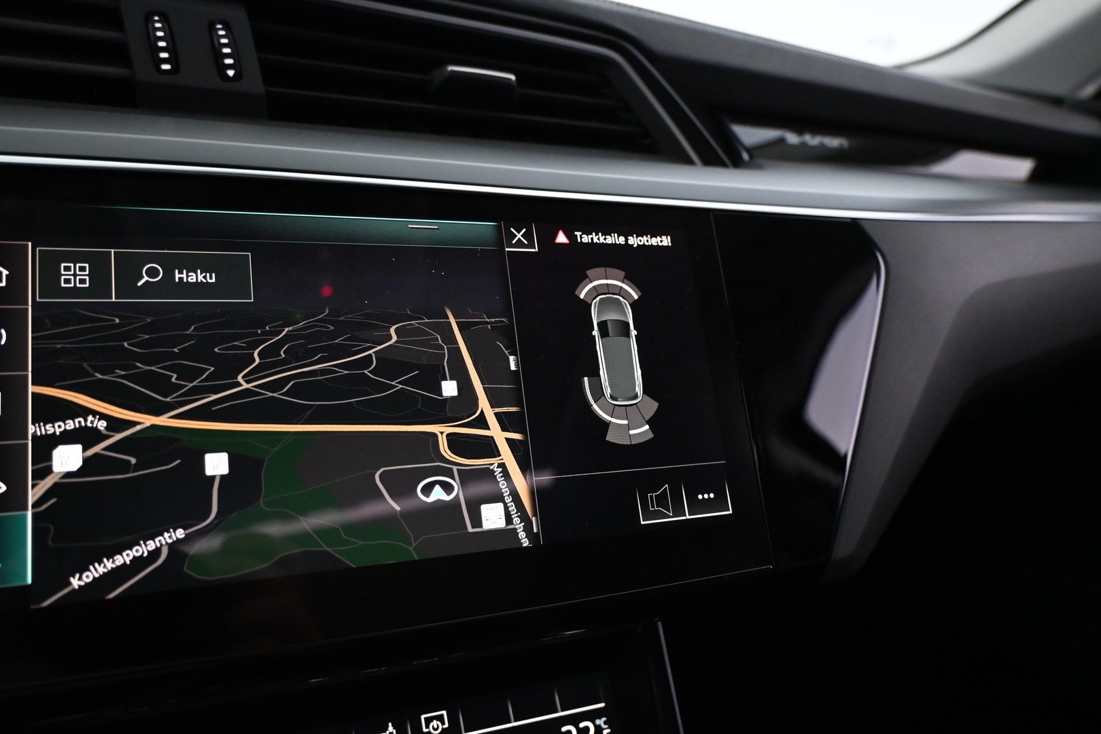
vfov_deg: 45.7
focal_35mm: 28
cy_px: 367
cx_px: 550
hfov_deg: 64.6
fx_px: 872
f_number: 3.8
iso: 3600
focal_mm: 19
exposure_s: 1/60
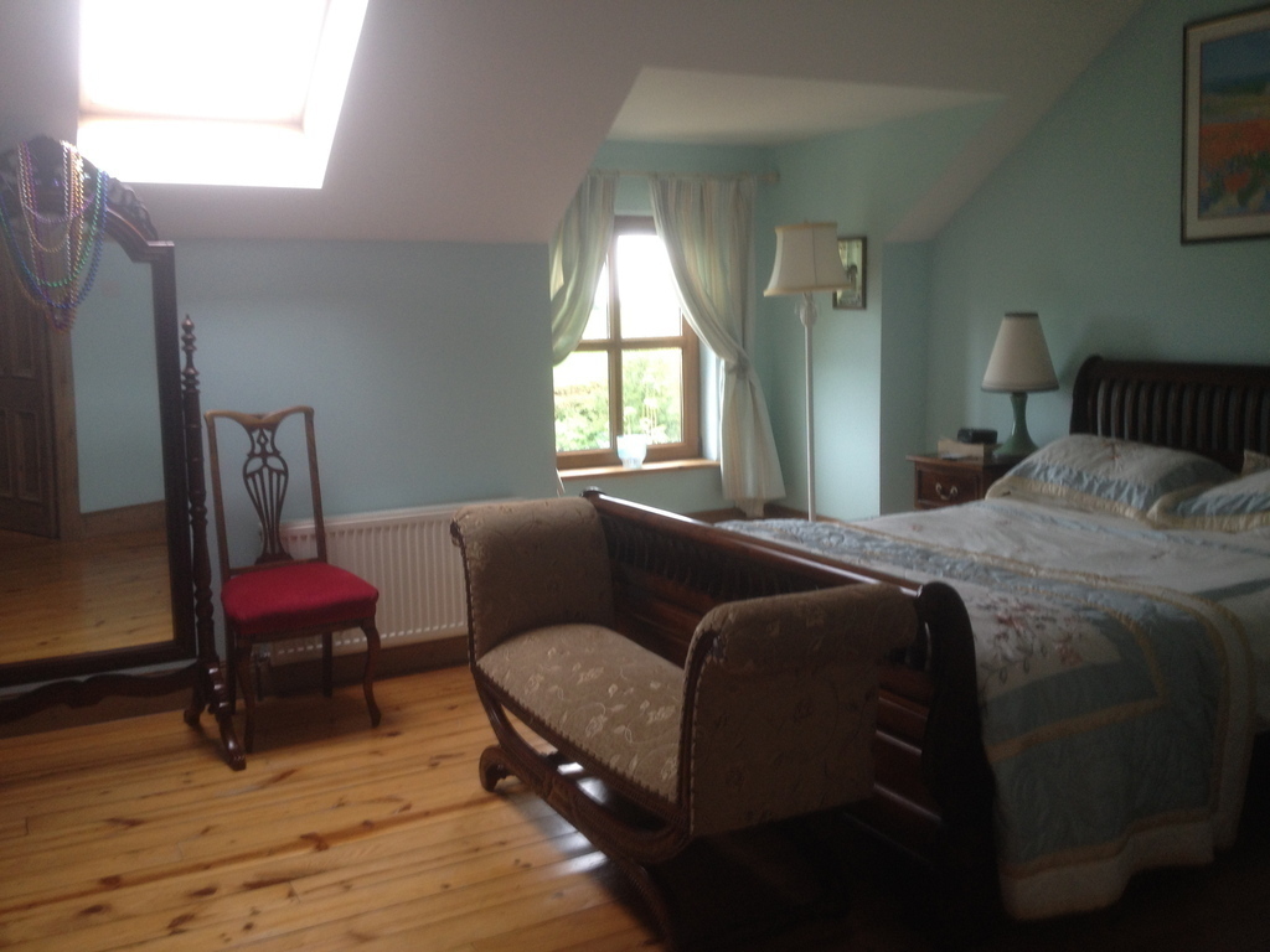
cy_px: 476
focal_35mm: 35
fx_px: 1284
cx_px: 635
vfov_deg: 40.7
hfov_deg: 52.6
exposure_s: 1/20
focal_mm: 4.28
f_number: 2.4
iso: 64
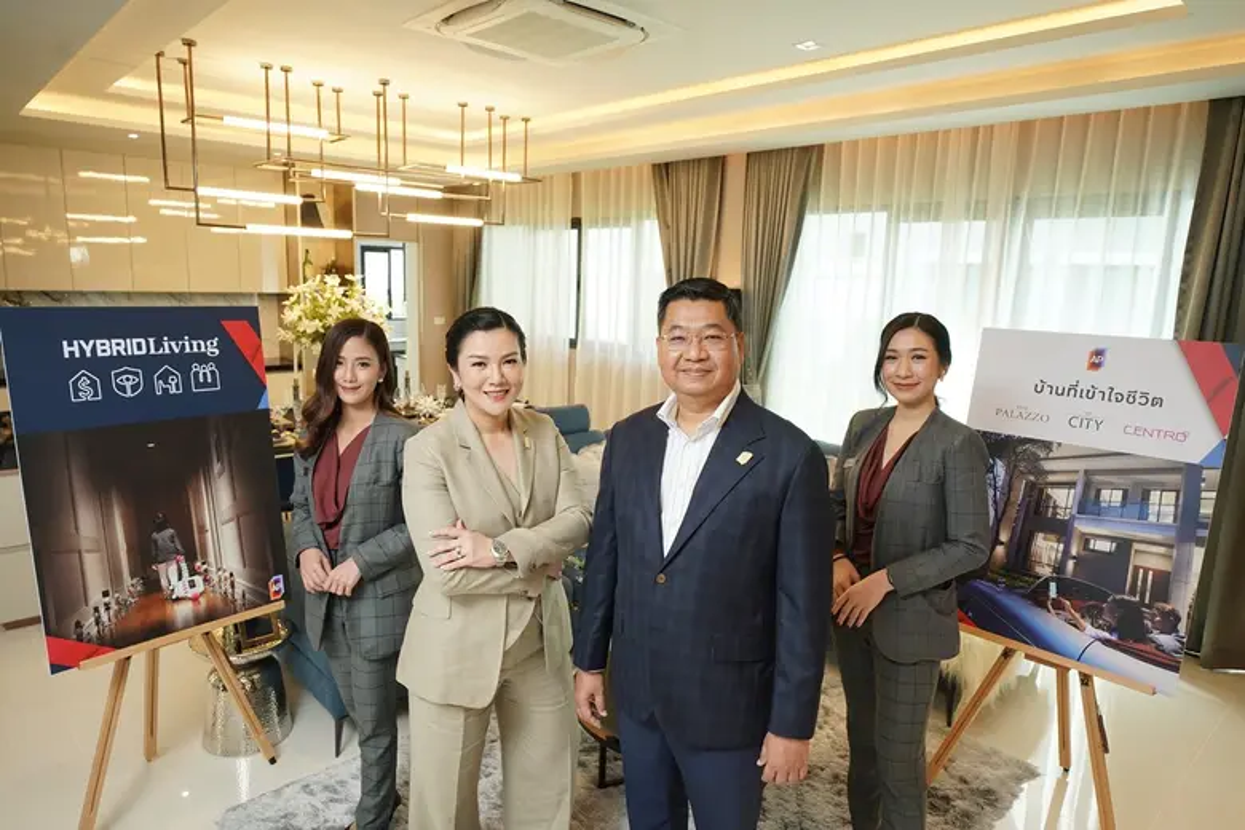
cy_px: 415
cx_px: 622
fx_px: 761
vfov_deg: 57.2
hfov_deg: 78.6
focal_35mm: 22
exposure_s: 1/125
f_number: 4.5
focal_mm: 22
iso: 800
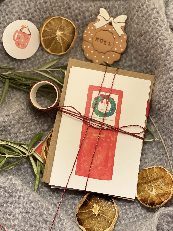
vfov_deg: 36.8
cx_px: 86
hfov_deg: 28.0
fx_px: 346
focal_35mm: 52
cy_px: 116
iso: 160
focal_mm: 6
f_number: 2
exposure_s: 1/50
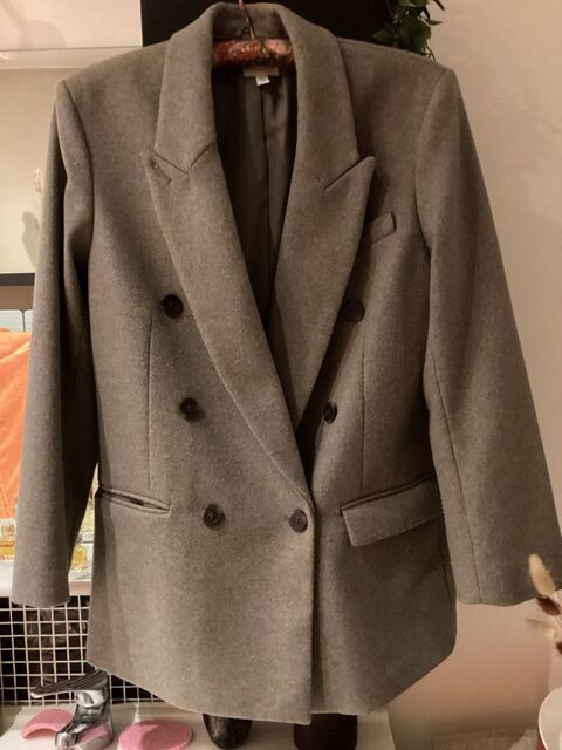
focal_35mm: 31
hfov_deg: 45.4
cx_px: 281
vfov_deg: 58.4
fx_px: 671
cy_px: 375
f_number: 2.4
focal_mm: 3.3
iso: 800
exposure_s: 1/15
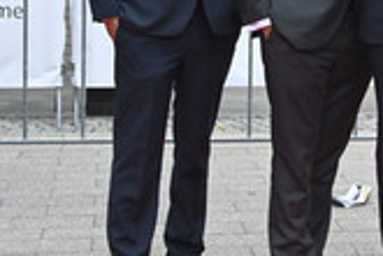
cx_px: 428
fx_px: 1191
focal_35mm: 112
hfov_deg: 17.6
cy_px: 28
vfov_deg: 12.1
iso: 2000
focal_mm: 41
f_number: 5.6
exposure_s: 1/500
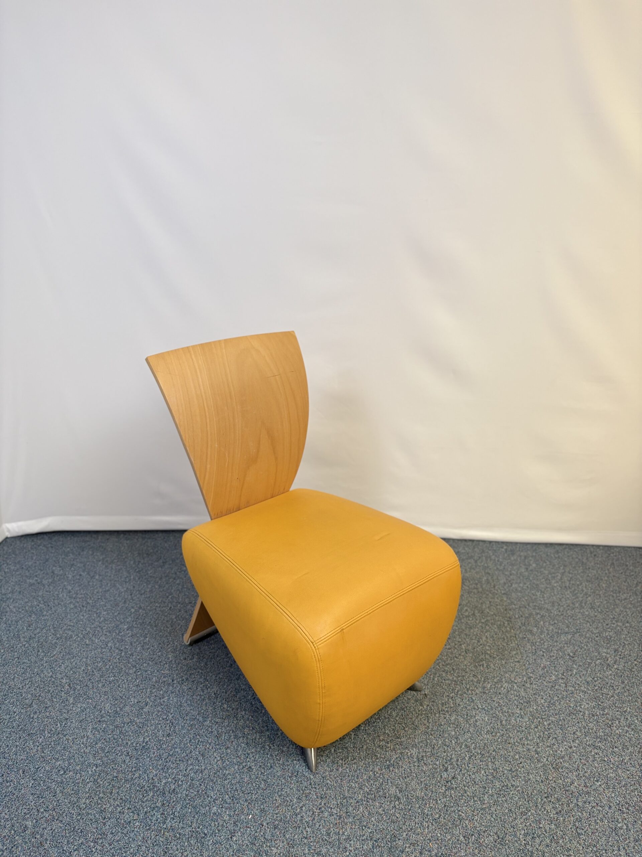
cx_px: 321
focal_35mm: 26
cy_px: 428
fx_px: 643
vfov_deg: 67.3
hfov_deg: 53.1
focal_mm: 5.96
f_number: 1.6
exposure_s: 1/121
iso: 80
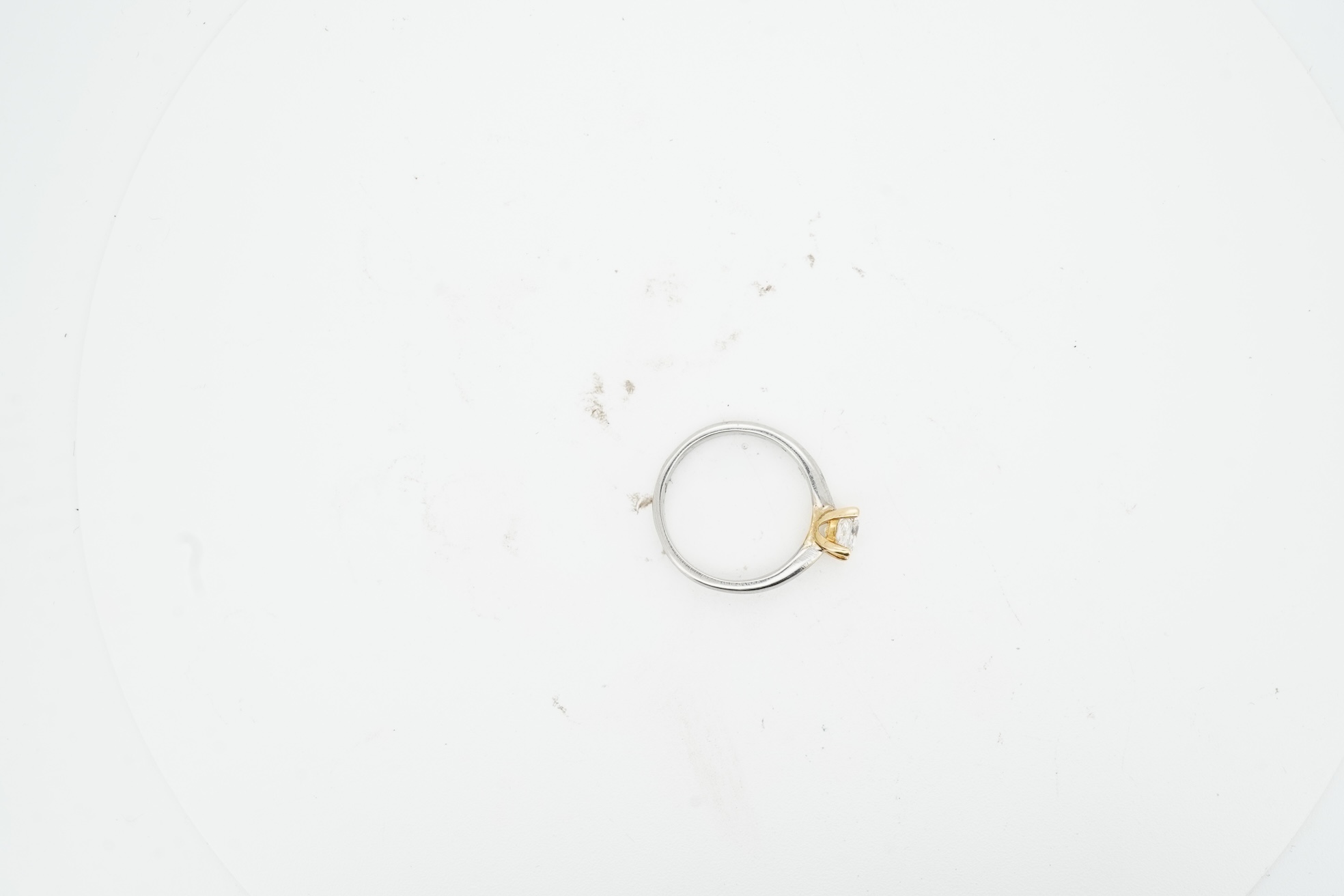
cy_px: 448
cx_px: 672
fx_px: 1680
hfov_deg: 43.6
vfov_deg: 29.9
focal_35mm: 45
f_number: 22
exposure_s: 1/125
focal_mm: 30
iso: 250
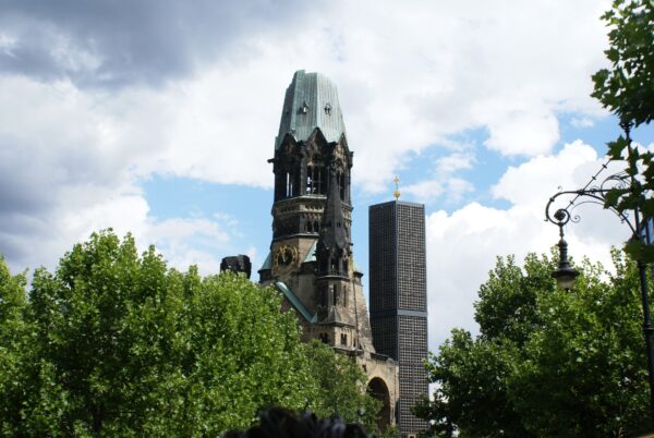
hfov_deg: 43.5
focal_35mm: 45
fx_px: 819
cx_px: 327
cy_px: 219
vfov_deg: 30.0
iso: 100
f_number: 11
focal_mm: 30
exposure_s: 1/160
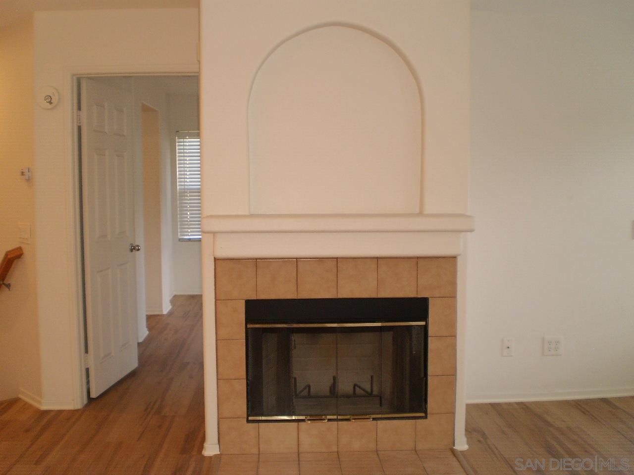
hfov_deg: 51.4
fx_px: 659
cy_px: 238
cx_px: 317
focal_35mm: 36
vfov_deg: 39.7
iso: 125
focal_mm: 6.3
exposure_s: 1/30
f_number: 3.1
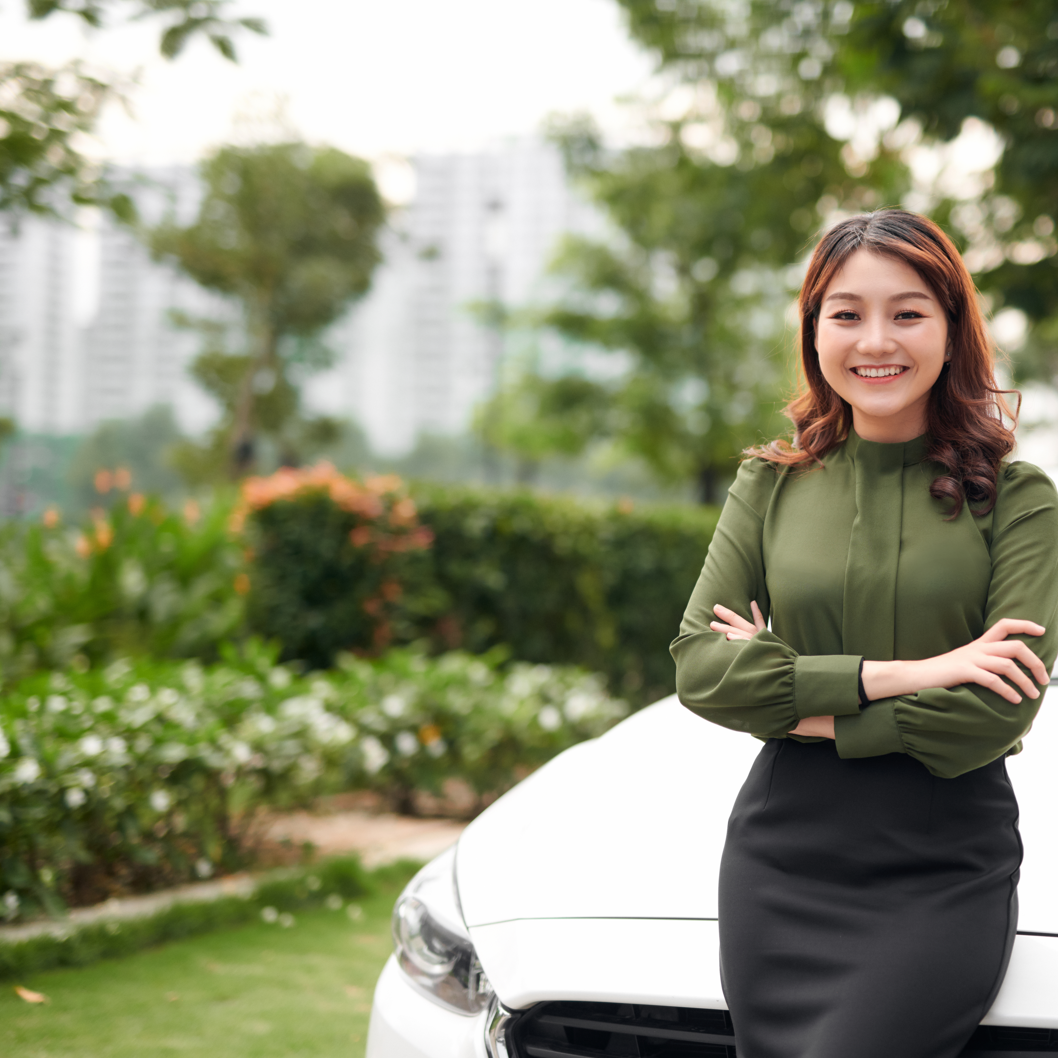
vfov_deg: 26.9
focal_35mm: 64
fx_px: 2213
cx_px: 747
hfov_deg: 26.7
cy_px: 531
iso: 250
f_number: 1.8
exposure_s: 1/3200
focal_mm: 50
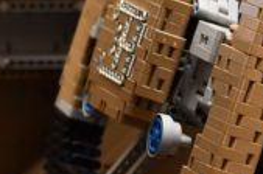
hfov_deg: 4.8
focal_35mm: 425
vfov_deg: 3.2
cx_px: 448
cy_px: 82
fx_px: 3099
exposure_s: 1/250
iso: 900
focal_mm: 70
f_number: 2.8
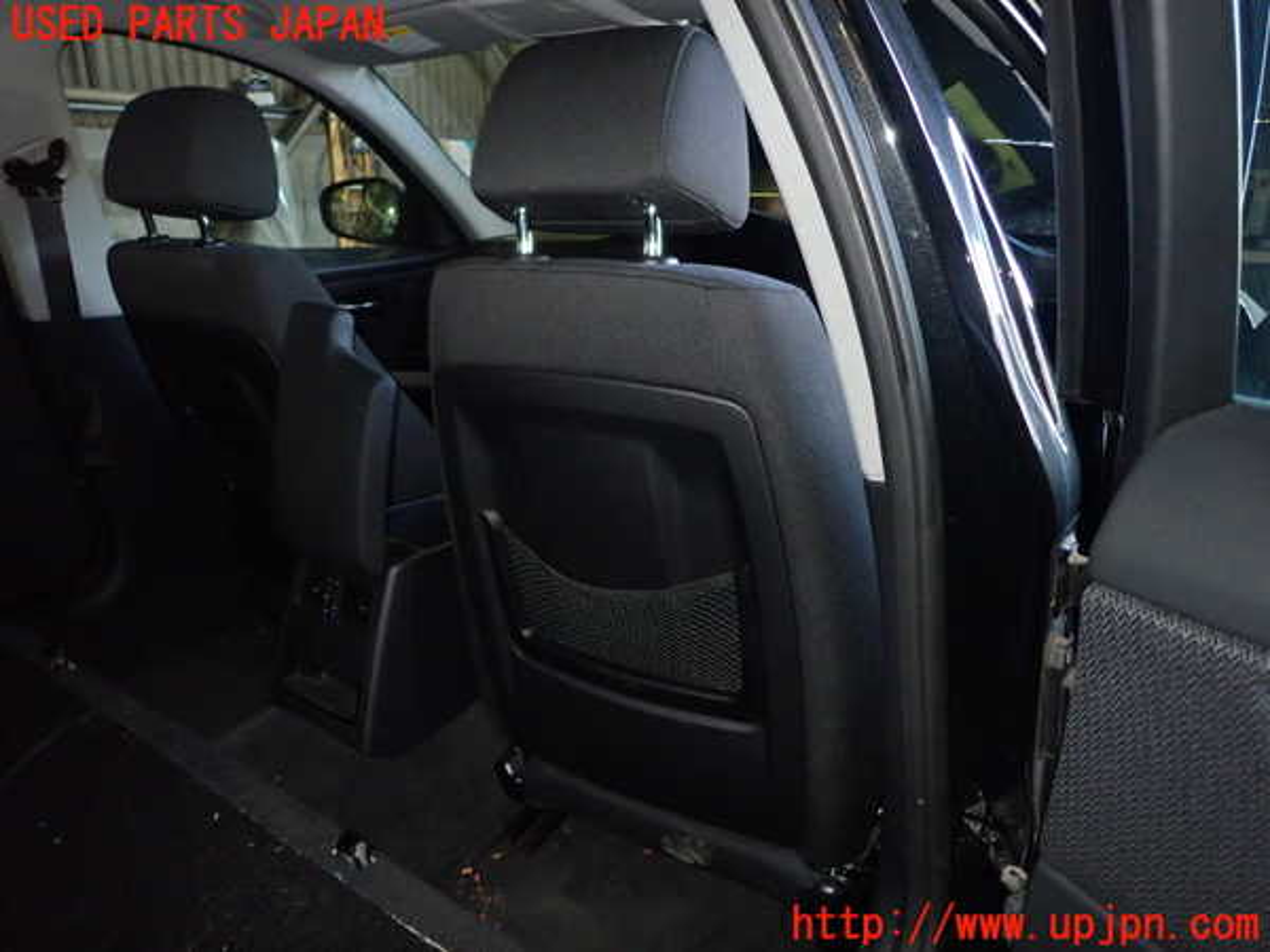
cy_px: 476
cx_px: 635
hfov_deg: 69.4
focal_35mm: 25
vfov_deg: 54.9
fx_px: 917
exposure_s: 1/30
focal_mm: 4.5
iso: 800
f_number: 5.6
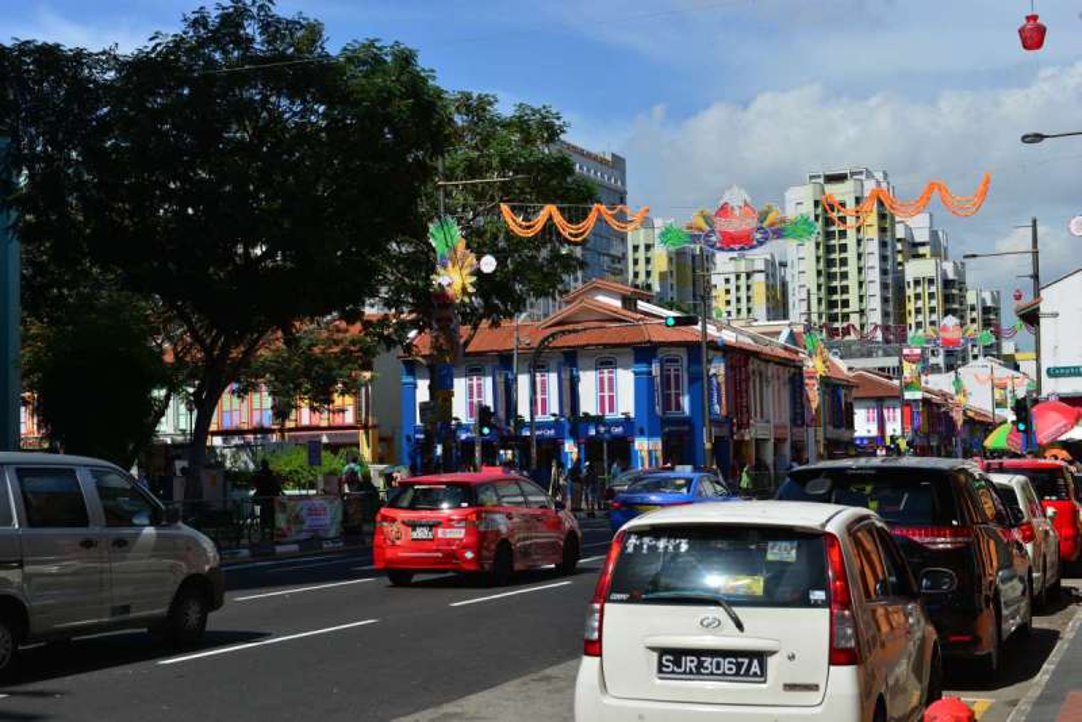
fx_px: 1654
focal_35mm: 55
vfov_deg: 24.6
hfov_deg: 36.2
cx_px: 541
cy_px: 361
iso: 100
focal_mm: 55
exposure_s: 1/200
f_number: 7.1
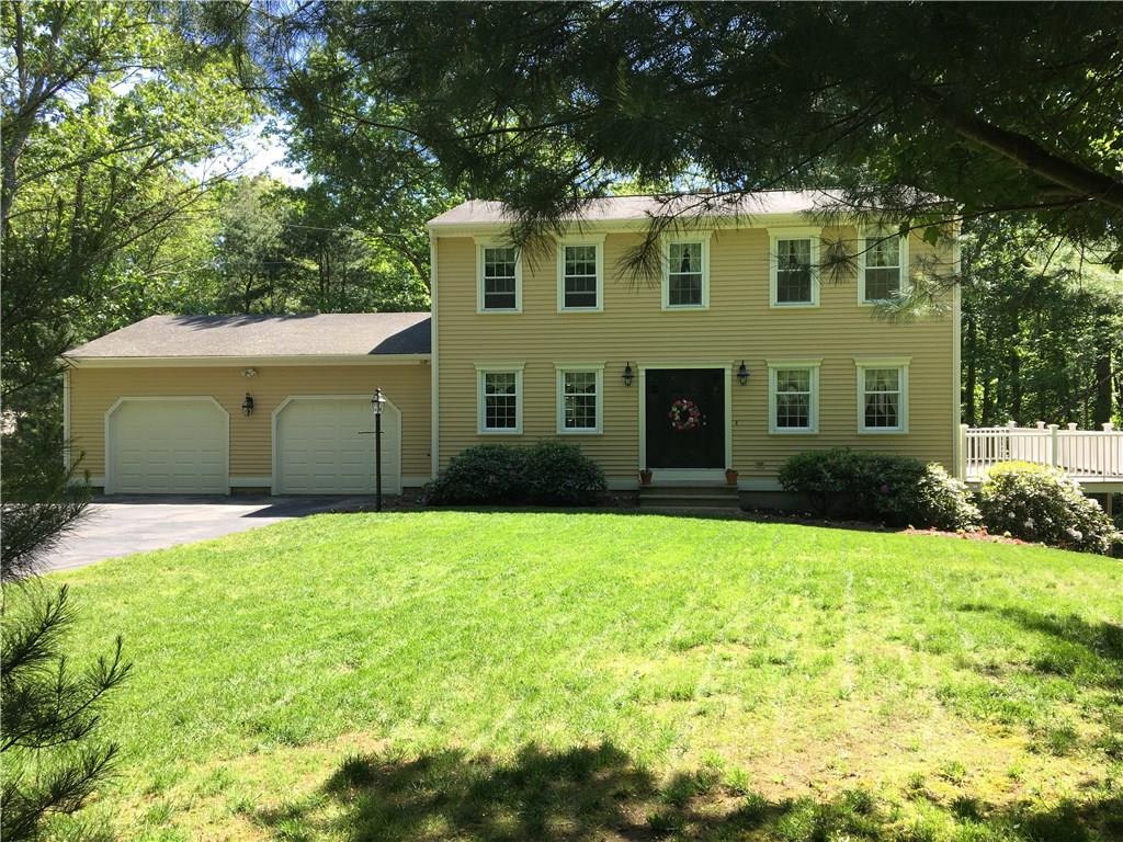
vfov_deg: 48.2
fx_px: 941
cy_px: 421
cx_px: 562
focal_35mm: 29
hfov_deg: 61.7
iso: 25
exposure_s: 1/345
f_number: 2.2
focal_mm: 4.15
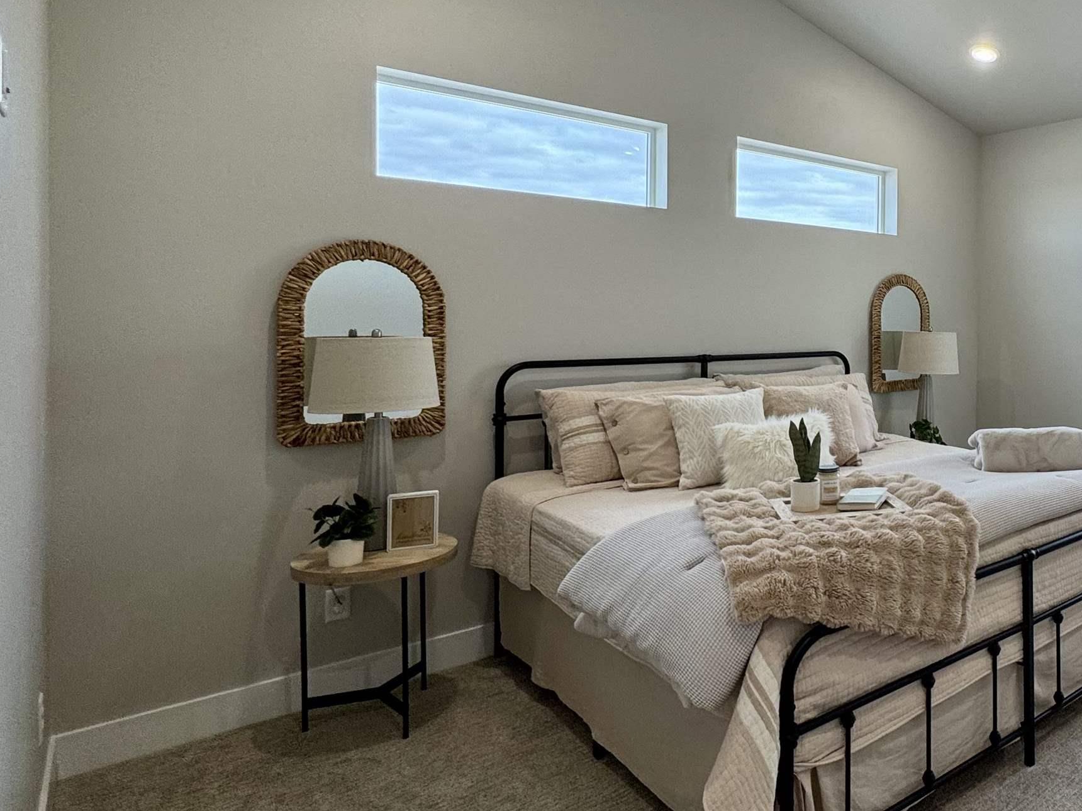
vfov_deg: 54.4
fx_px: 781
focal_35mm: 25
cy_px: 319
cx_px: 936
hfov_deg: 60.7
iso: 100
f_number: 2.2
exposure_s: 1/120
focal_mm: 2.22
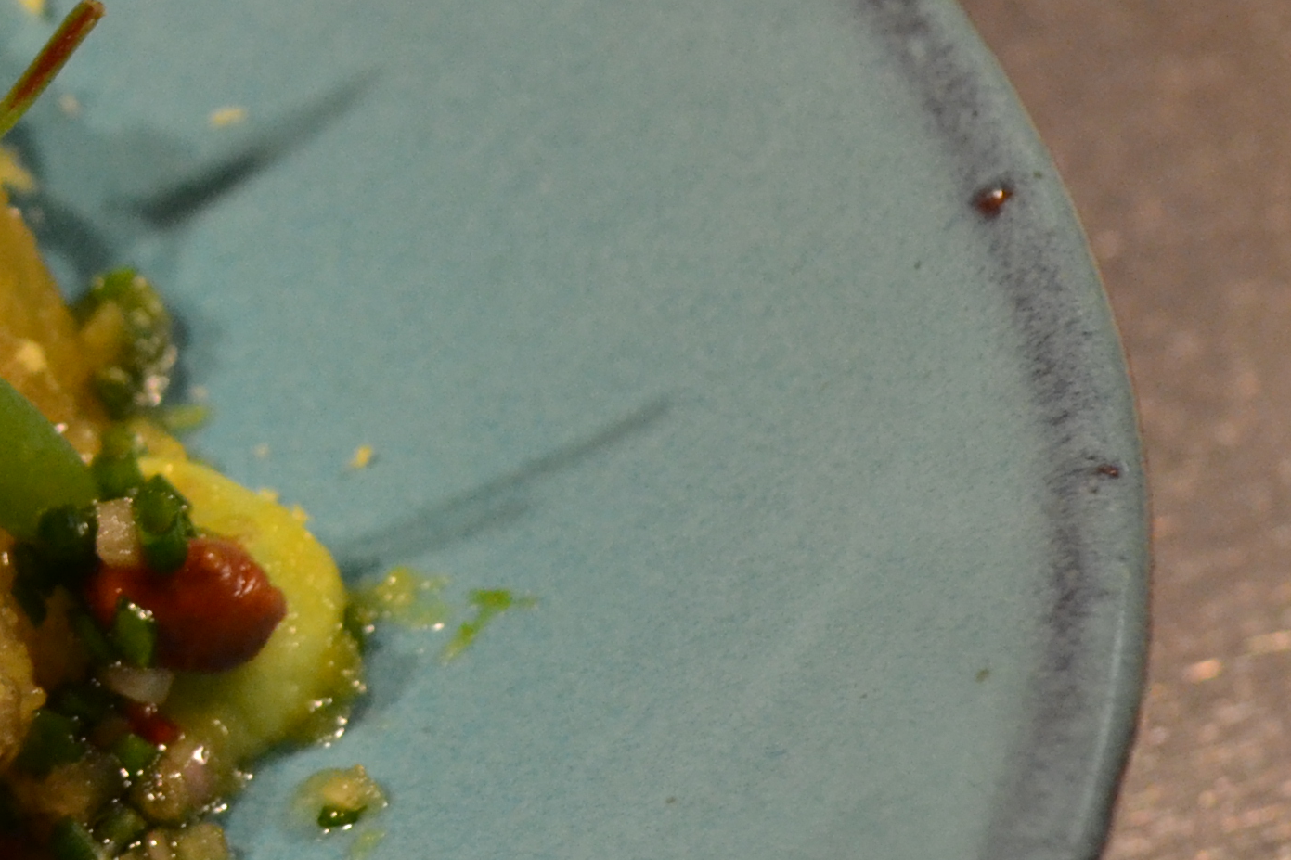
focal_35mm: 169
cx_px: -738
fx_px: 6059
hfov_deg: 11.6
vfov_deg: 8.1
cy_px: 278
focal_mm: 34
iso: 1600
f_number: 6.3
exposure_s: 1/160
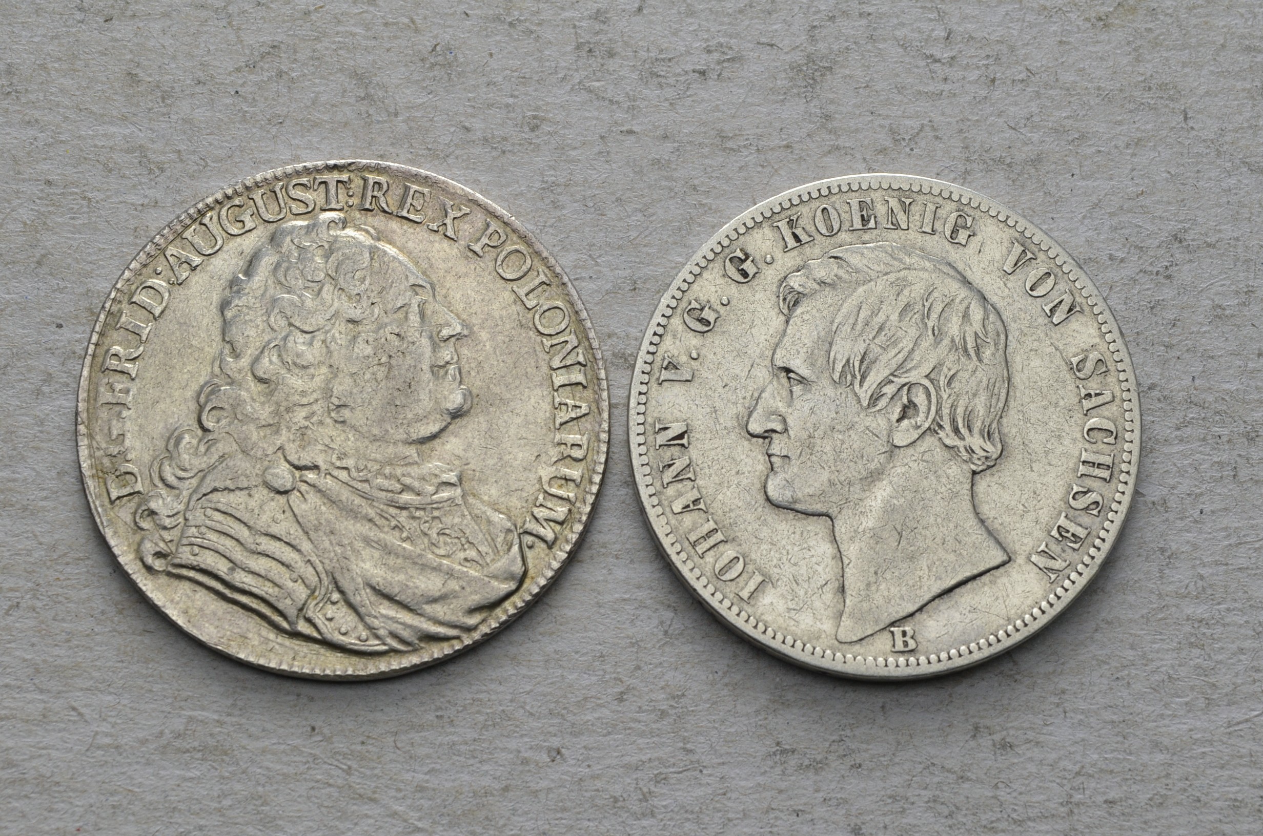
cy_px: 418
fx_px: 2888
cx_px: 632
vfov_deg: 16.5
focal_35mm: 82
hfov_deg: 24.7
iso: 400
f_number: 14
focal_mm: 55
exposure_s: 1/250
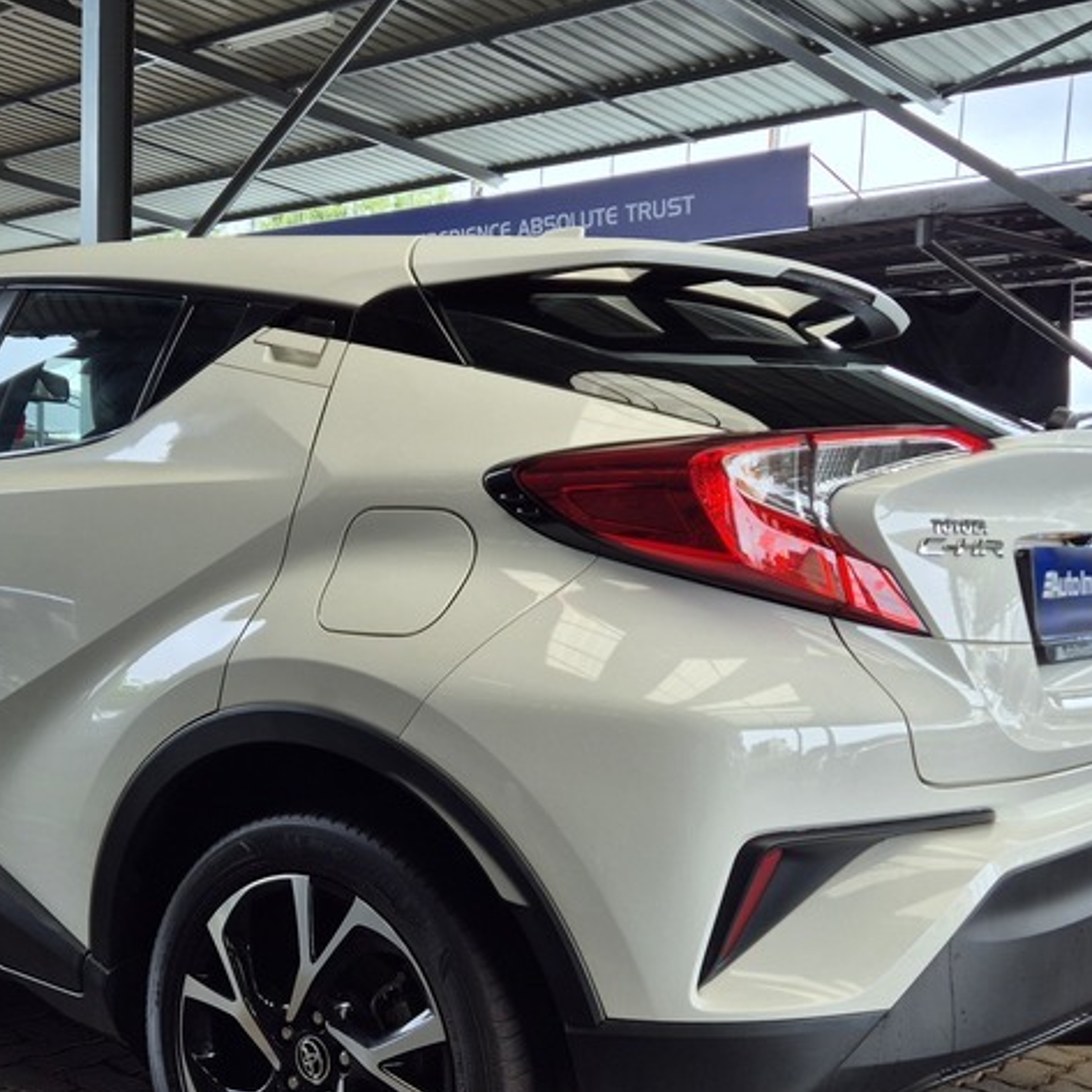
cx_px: 397
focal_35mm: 44
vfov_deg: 38.0
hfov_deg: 38.1
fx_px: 1570
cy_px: 716
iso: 25
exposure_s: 1/220
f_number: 1.8
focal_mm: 5.4
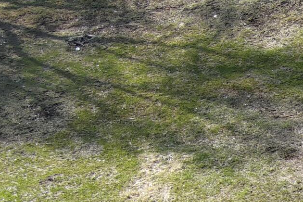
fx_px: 1161
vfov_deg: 9.0
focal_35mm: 138
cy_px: 473
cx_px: 560
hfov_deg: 13.3
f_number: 2.8
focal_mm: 10.1
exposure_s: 1/452
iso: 100
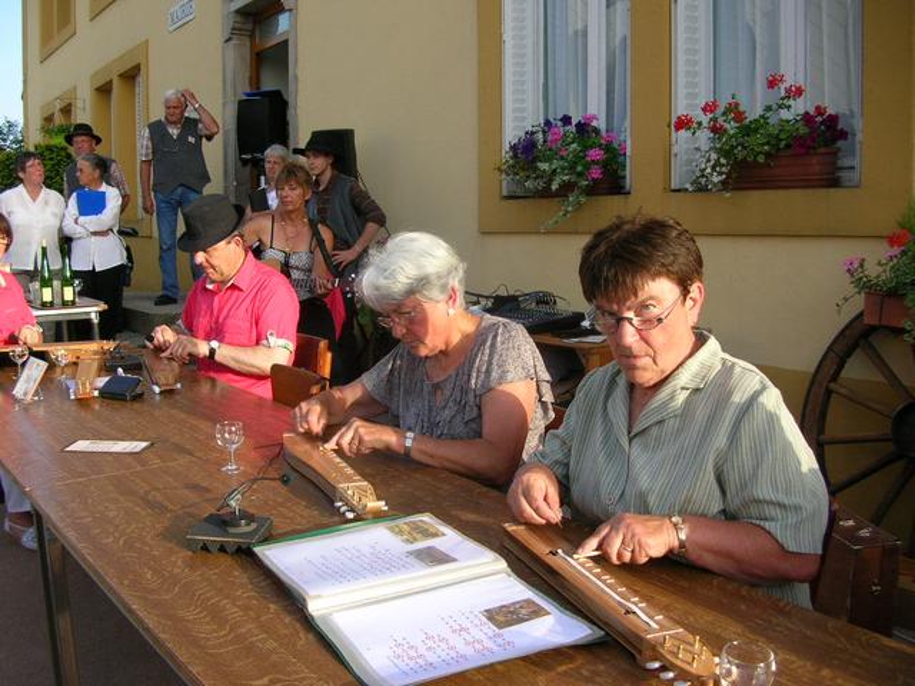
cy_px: 343
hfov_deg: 52.6
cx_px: 458
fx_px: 925
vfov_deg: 40.7
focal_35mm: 35
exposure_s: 1/280
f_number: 2.8
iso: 50
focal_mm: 5.8
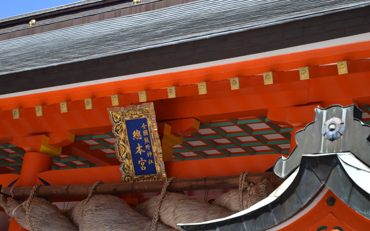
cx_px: 185
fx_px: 852
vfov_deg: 15.5
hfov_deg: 24.5
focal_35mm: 85
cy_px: 116
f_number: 7.1
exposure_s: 1/200
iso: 100
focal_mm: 55
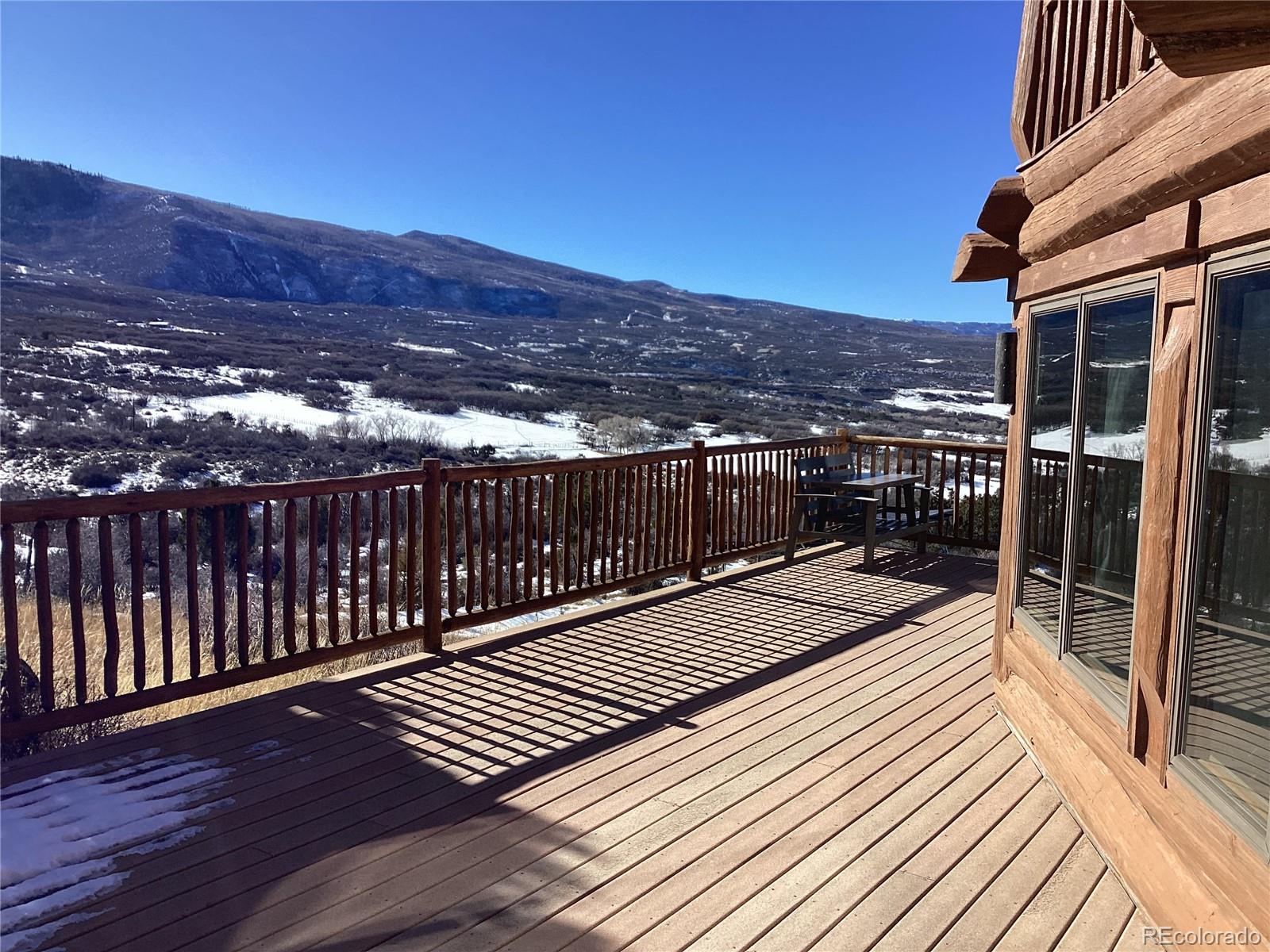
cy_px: 476
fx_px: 1137
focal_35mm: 31
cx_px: 635
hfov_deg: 58.4
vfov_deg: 45.4
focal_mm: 3.3
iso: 25
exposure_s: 1/1404
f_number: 2.4
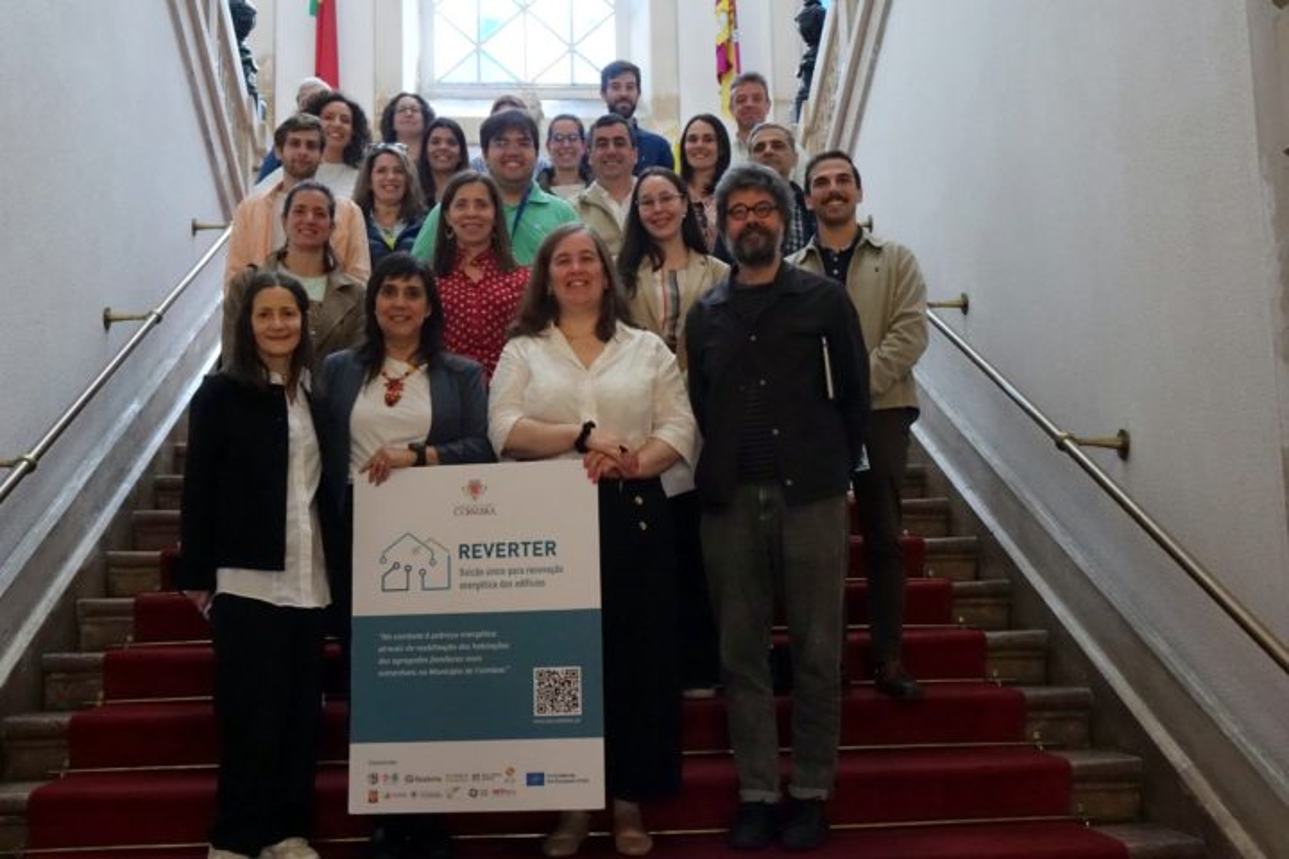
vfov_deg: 29.9
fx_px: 1611
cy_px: 430
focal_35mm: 45
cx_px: 644
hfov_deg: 43.6
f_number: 4
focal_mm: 16.43
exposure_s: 1/400
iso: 2000
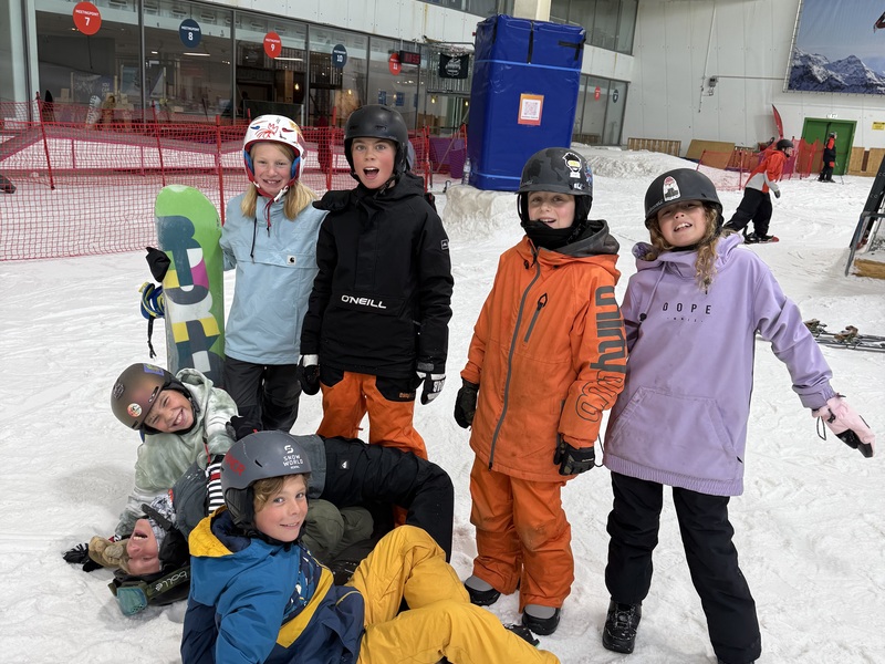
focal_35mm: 24
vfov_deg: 56.8
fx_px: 614
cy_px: 332
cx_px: 442
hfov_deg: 71.6
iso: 64
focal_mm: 6.76
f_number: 1.78
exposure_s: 1/121
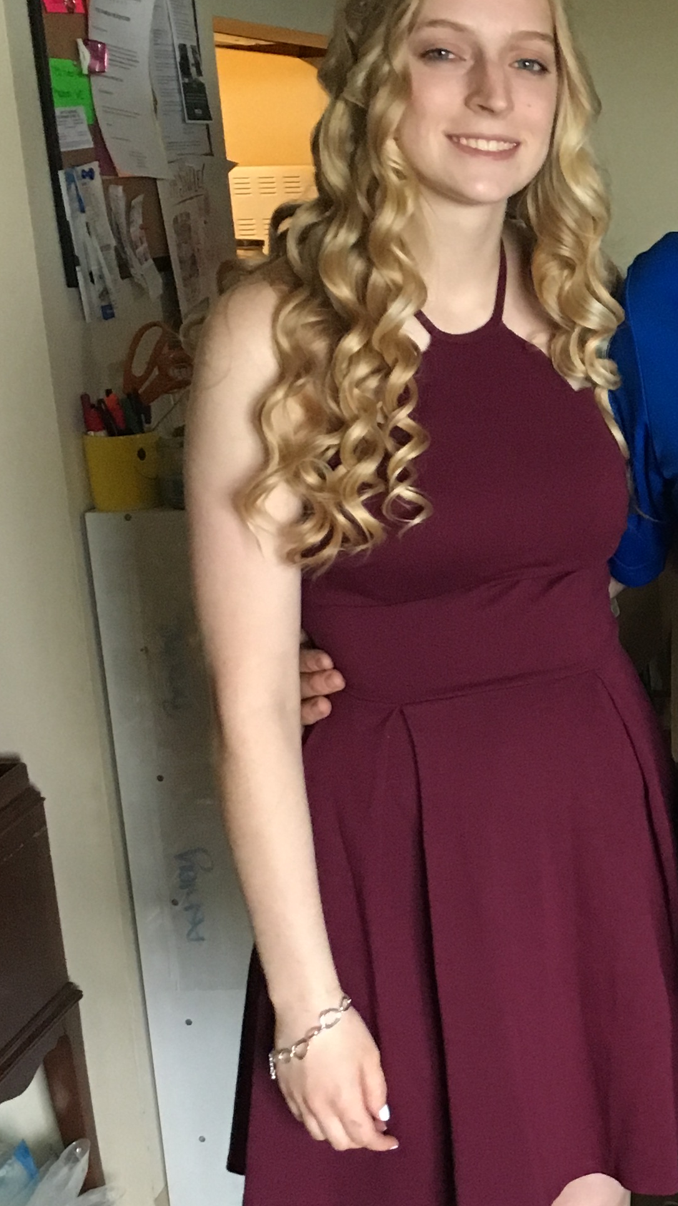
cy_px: 708
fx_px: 2109
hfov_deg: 17.1
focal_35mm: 66
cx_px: 910
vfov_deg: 31.8
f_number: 2.2
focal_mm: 4.15
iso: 200
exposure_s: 1/30
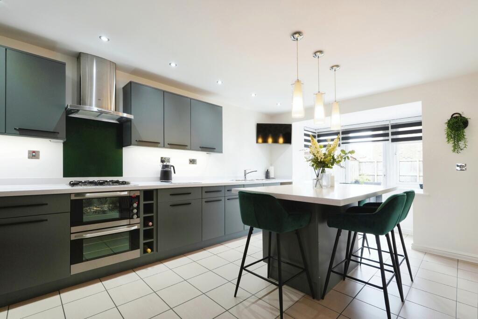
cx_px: 239
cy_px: 160
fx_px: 219
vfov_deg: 72.1
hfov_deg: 95.0
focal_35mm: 16
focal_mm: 11
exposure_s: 1/5
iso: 200
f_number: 8
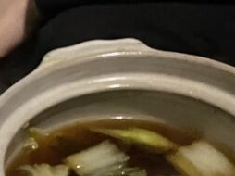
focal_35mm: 105
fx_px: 712
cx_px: -206
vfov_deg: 13.1
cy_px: 282
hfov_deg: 15.6
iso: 1000
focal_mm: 4.2
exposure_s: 1/30
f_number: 1.6
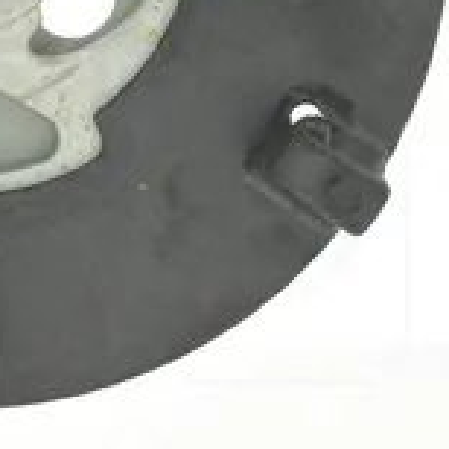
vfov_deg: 3.3
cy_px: -66
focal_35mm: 523
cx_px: -26
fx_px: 7670
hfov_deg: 3.3
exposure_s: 1/25
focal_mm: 105
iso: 1600
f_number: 22
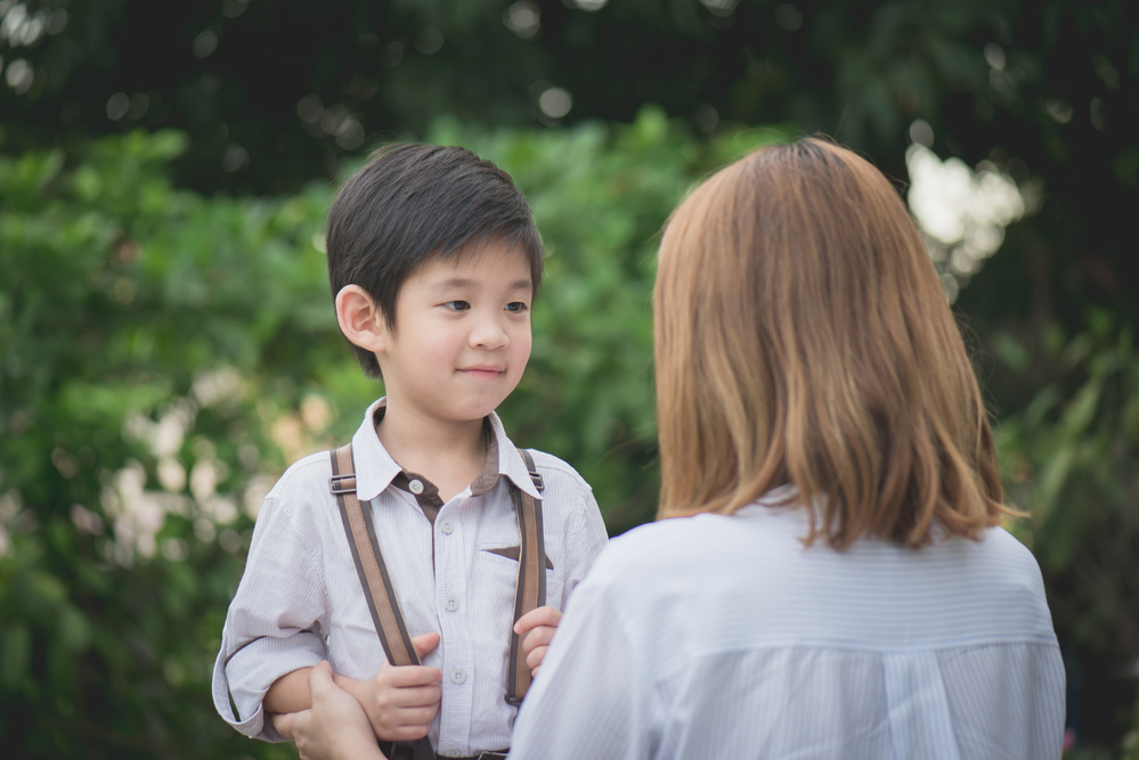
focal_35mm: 105
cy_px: 380
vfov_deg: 13.1
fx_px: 3323
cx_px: 570
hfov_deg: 19.4
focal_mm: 105
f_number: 4
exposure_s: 1/500
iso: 160
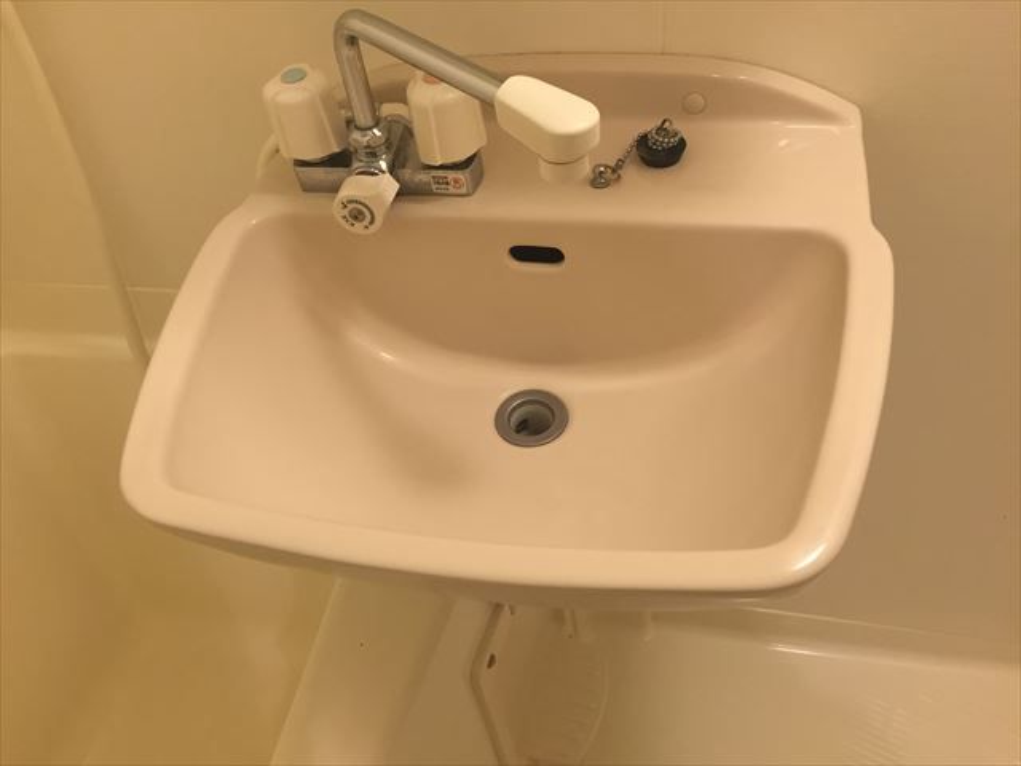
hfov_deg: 61.7
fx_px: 855
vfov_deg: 48.2
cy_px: 383
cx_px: 510
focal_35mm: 29
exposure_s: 1/33
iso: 125
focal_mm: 4.15
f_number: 2.2
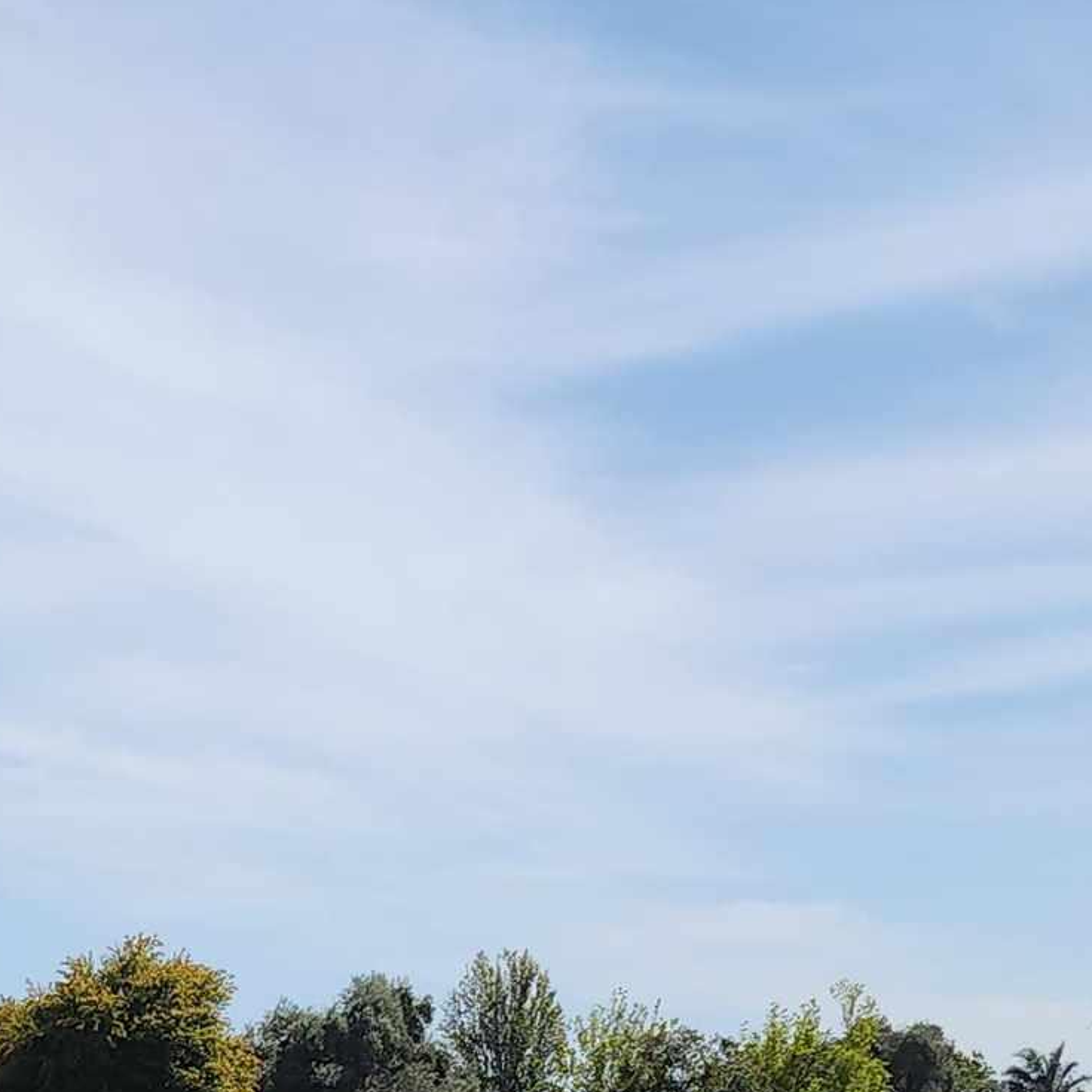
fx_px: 3034
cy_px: 1137
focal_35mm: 85
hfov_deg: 19.7
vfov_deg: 19.7
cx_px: -45
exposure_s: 1/1785
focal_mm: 6.4
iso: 12
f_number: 1.8
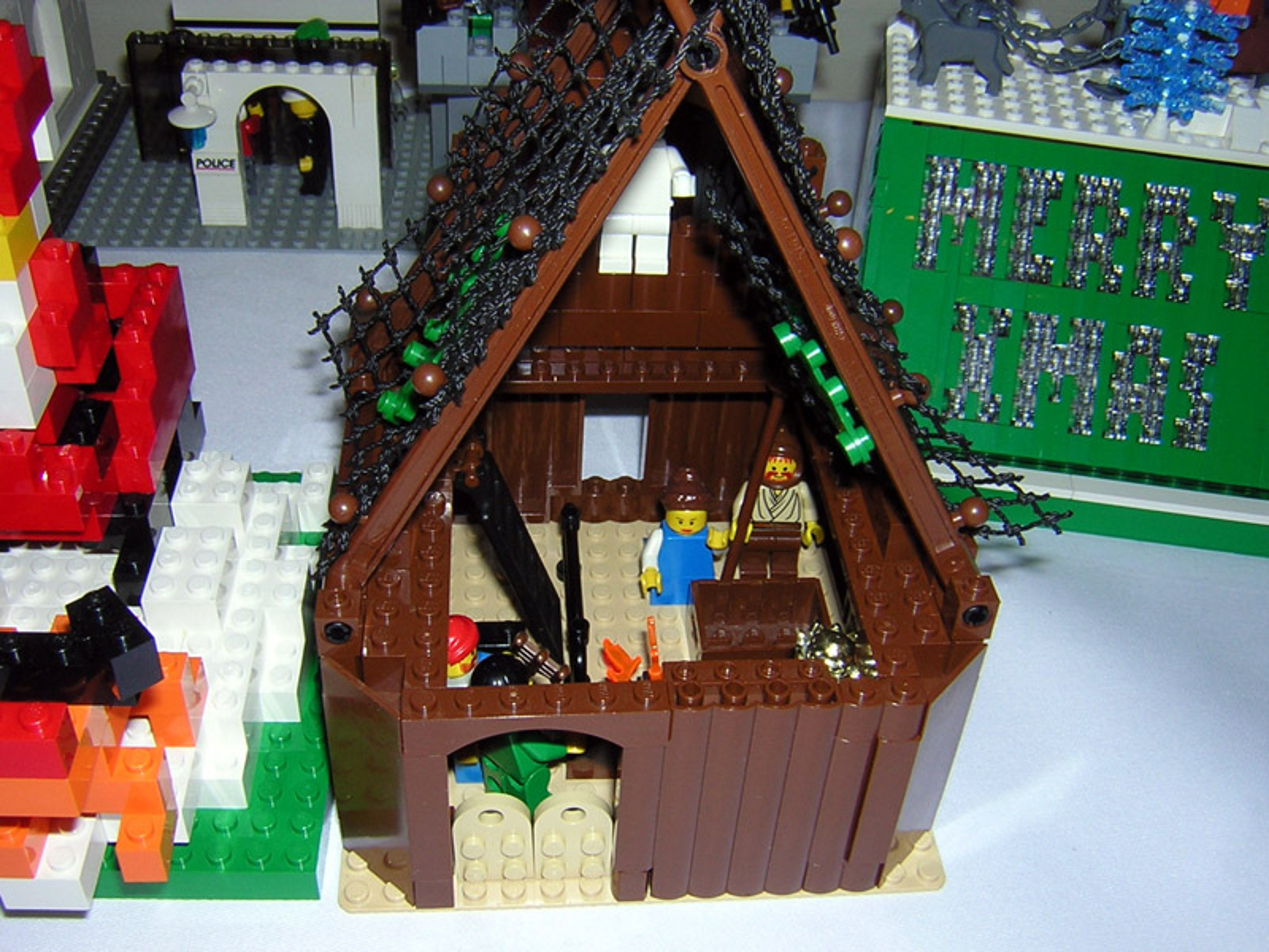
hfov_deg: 51.4
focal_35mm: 36
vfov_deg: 39.7
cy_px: 476
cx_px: 634
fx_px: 1320
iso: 100
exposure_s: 1/60.1
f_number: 5.2
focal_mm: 4.7
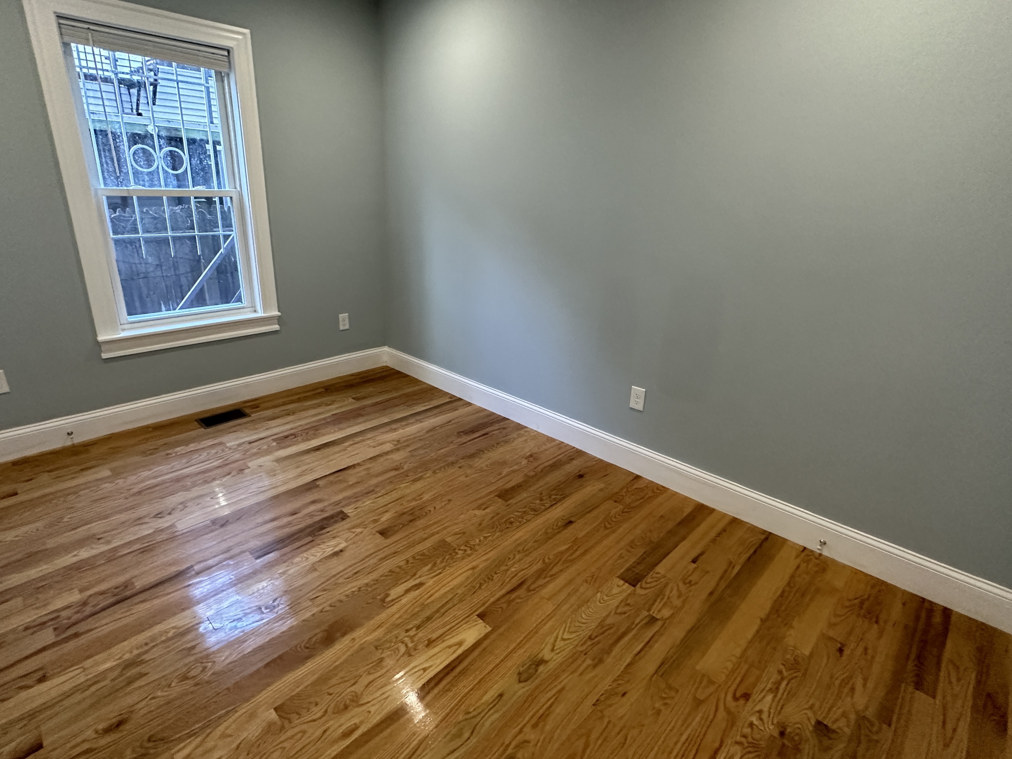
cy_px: 369
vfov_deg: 71.6
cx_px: 486
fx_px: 526
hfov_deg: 87.7
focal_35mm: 18
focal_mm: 2.22
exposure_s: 1/60
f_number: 2.2
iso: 400
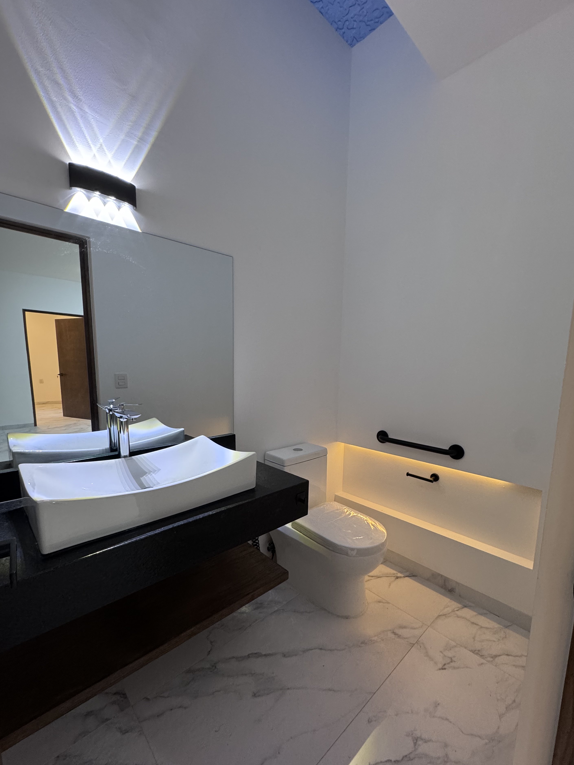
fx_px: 332
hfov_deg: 81.7
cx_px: 298
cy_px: 407
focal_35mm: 15
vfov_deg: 98.0
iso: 250
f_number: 2.2
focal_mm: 2.22
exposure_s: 1/60
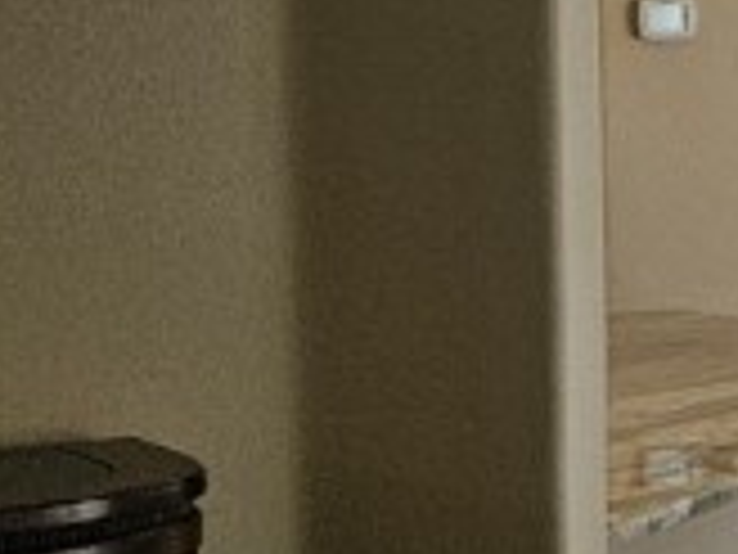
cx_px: 1998
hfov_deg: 10.7
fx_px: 3070
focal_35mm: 144
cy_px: 176
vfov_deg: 10.3
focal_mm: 5.4
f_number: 1.8
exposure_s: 1/120
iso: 80
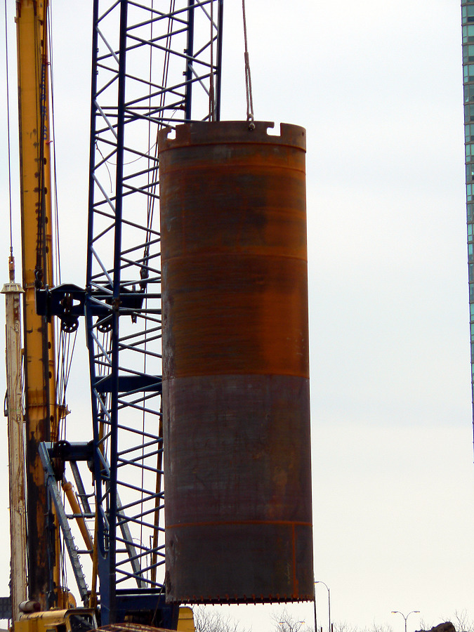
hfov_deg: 6.7
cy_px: 316
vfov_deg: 9.0
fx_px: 4035
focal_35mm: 221
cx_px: 237
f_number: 3.7
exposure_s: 1/640
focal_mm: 36.7
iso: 80
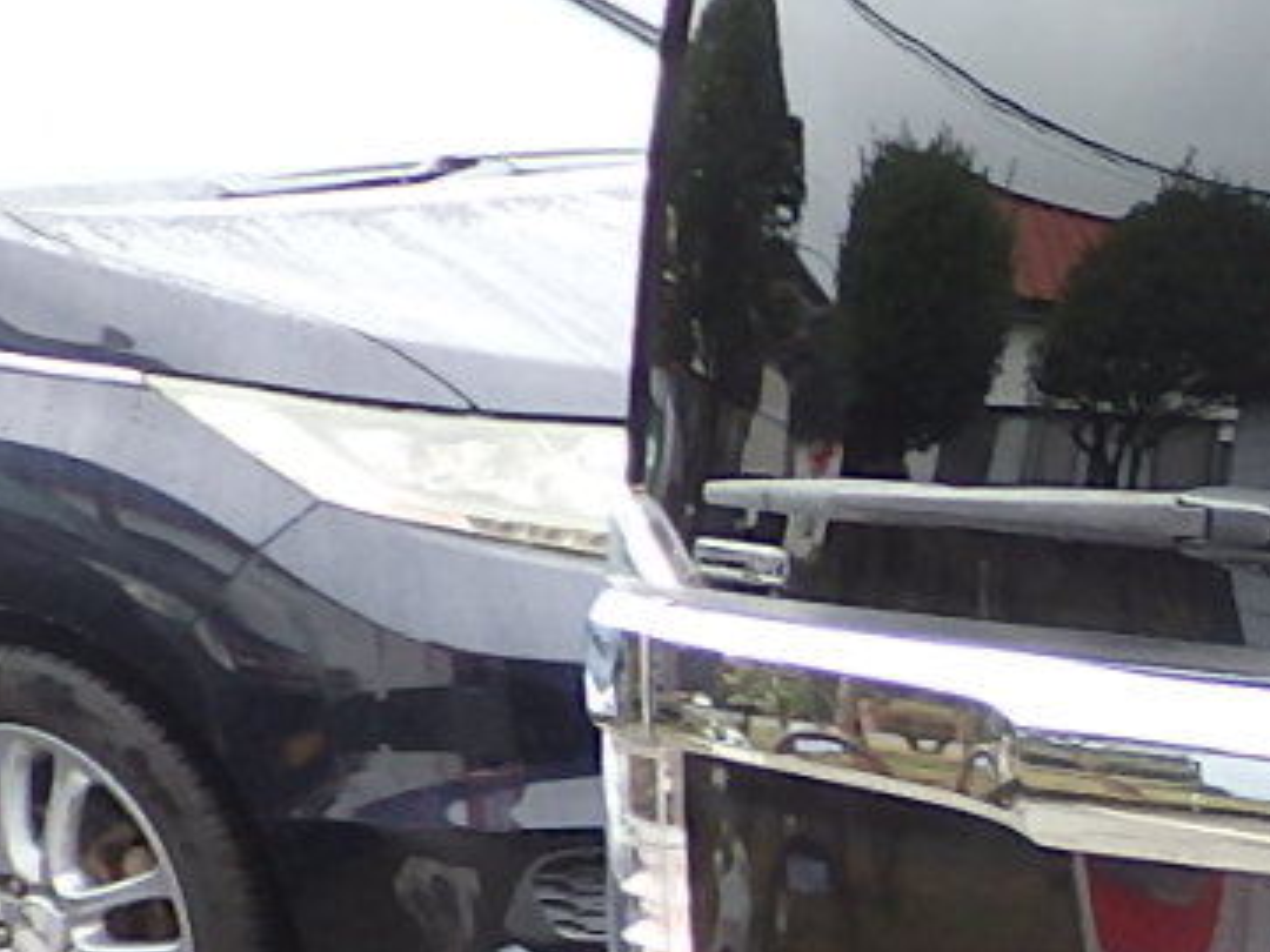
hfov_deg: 10.5
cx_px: 3101
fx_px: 5870
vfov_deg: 9.1
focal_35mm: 160
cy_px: 1181
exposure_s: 1/100
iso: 125
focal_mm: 5.5
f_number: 3.3
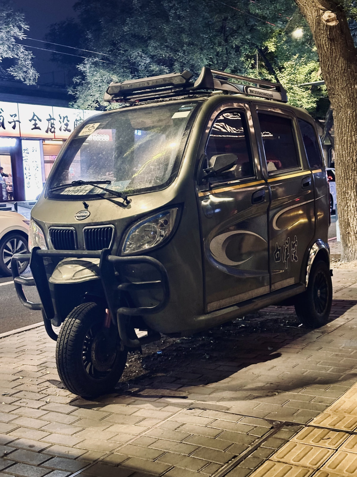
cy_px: 238
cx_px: 178
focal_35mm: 48
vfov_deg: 39.7
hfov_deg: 30.3
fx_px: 660
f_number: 1.8
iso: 640
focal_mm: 6.9
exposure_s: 1/25
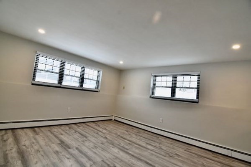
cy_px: 84
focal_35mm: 16
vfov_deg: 72.1
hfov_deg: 95.0
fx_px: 115
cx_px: 126
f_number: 6.3
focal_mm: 11
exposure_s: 1/160
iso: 800
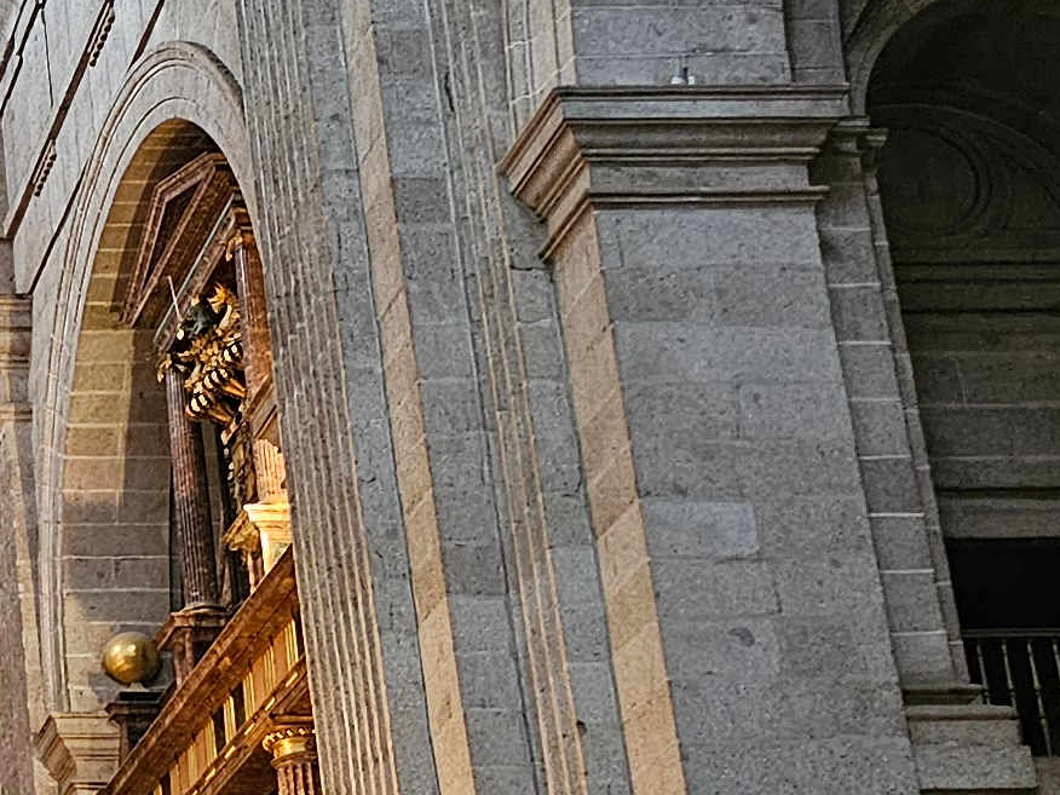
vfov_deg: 14.0
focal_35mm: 105
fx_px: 3215
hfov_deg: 16.4
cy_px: 636
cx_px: -697
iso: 640
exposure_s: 1/37
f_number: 1.7
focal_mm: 6.3
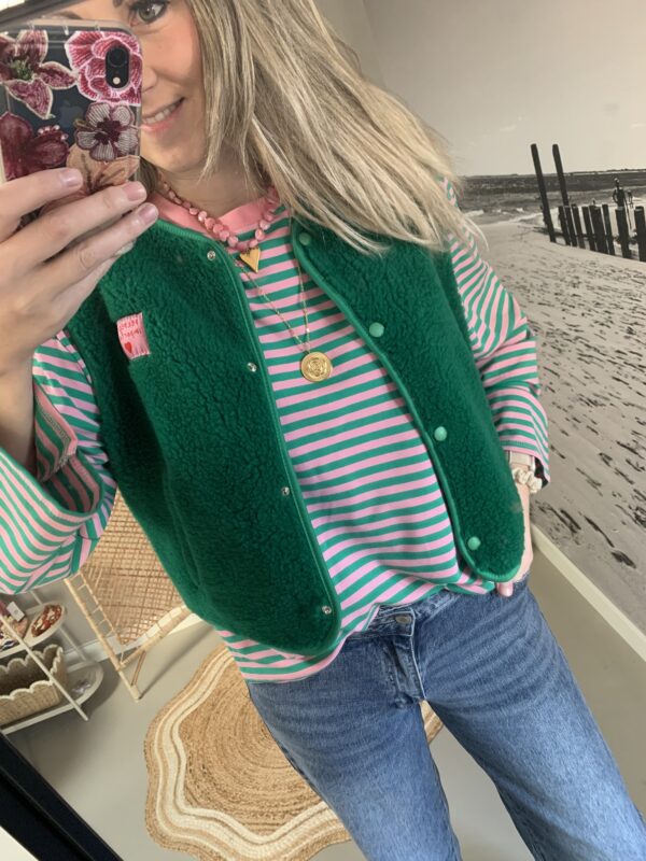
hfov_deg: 53.1
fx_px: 647
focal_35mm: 26
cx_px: 323
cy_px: 430
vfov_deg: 67.3
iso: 400
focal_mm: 4.25
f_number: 1.8
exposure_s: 1/60
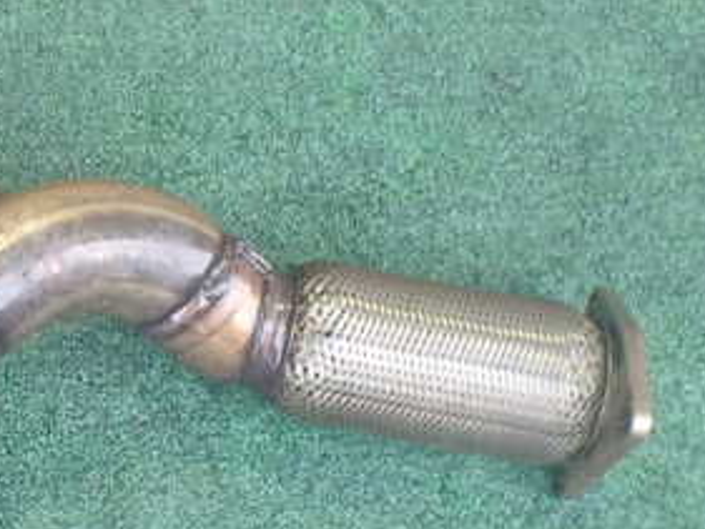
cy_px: 356
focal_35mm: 64
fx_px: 1304
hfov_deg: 28.5
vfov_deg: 22.8
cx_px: 13
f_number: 2.3
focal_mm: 5.4
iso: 800
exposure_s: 1/50
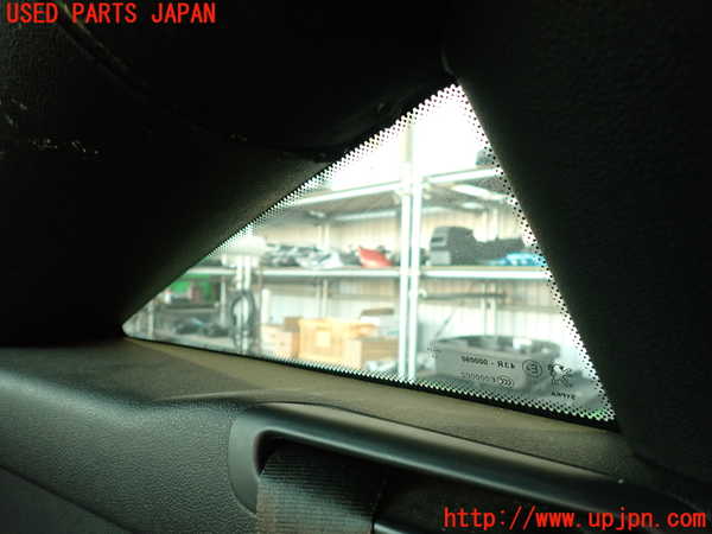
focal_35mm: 25
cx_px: 356
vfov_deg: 54.9
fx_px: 514
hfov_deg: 69.4
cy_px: 267
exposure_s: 1/30
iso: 250
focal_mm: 4.5
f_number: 2
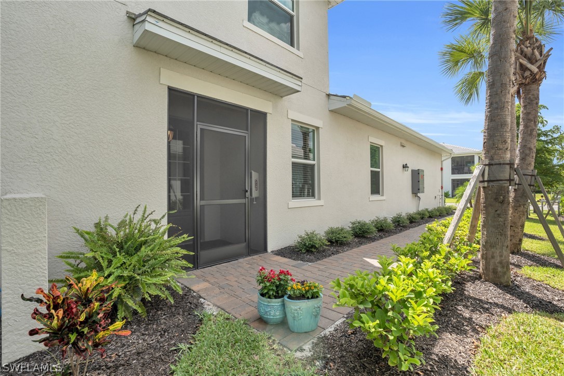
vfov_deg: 73.7
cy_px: 188
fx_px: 251
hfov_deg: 96.8
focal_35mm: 16
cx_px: 282
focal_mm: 16
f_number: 9
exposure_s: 1/200
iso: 200
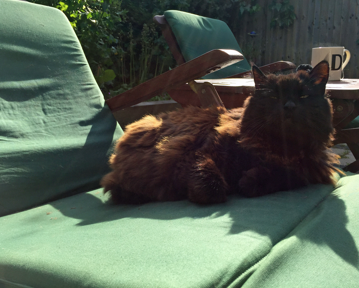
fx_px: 329
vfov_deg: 47.1
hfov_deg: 57.1
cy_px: 141
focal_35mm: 31
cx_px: 190
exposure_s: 1/1163
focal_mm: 4.15
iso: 32
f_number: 2.2
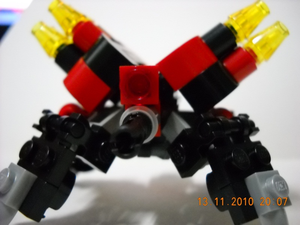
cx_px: 150
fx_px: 355
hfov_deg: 45.8
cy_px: 112
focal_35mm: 41
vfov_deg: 35.1
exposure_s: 1/12
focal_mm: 6.72
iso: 800
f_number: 3.1
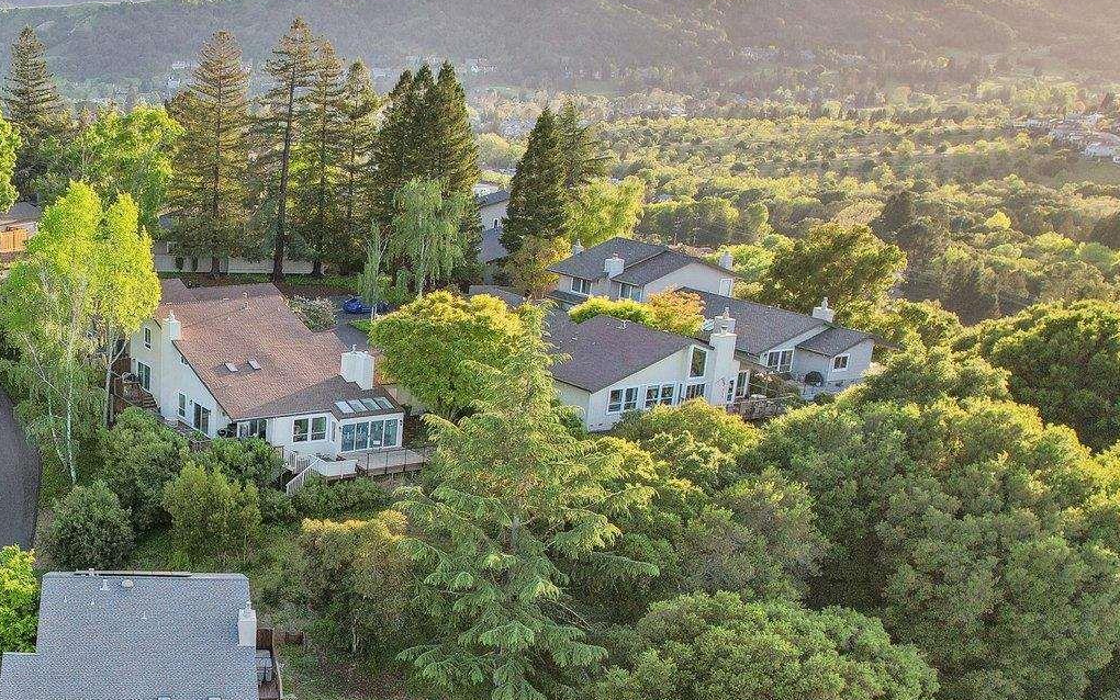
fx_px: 1374
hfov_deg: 41.0
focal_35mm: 45
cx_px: 120
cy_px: 539
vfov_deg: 28.1
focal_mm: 8.4
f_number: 2.8
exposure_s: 1/500
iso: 100
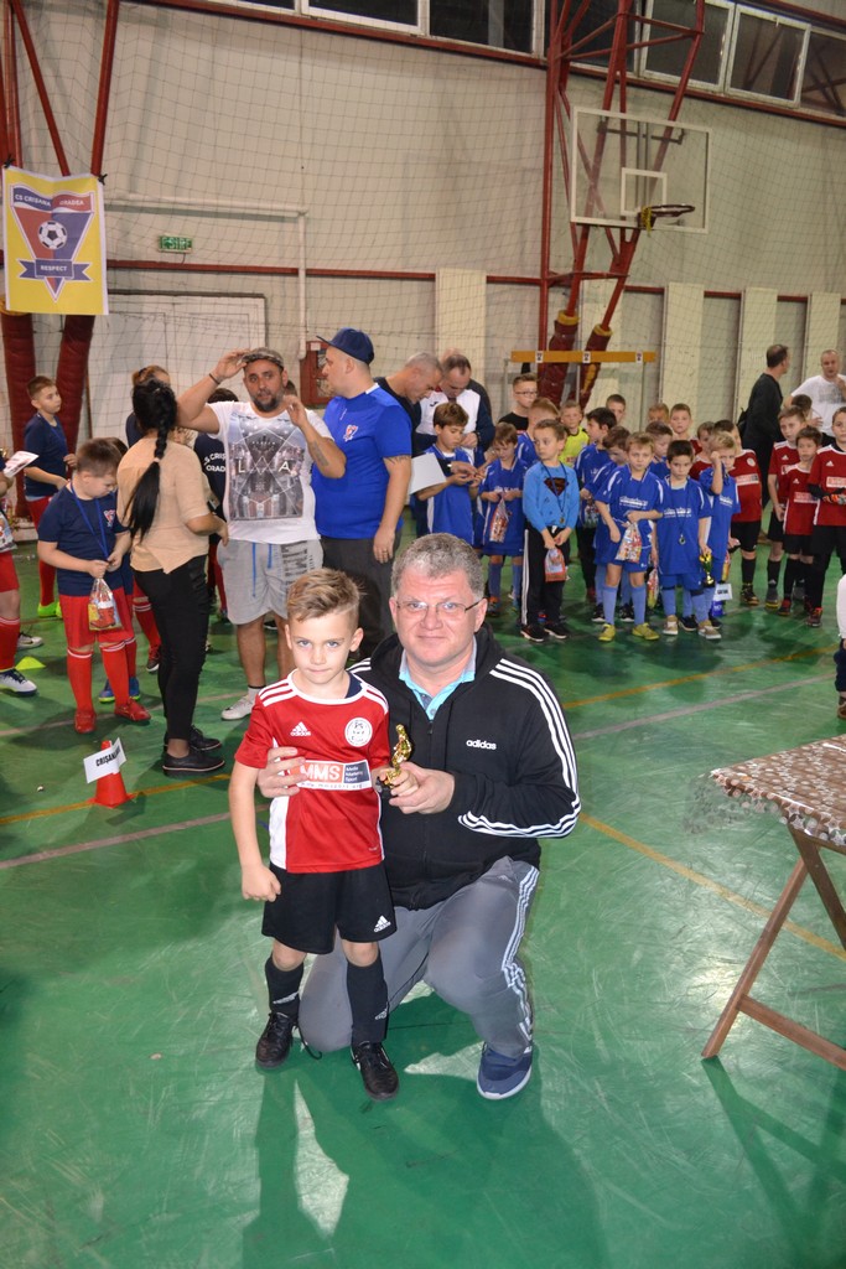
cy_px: 634
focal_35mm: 30
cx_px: 423
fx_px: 1057
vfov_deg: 61.9
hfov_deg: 43.6
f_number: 3.8
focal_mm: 20
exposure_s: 1/60
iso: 1800
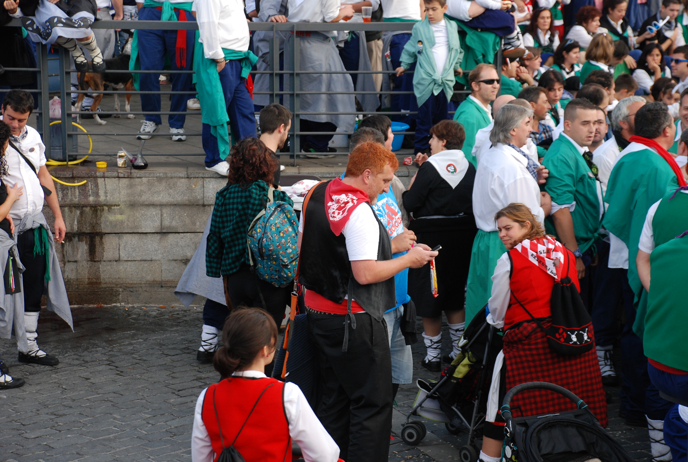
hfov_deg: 19.4
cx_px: 344
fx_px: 2011
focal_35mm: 105
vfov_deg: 13.1
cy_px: 231
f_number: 5.6
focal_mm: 70
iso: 320
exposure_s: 1/125
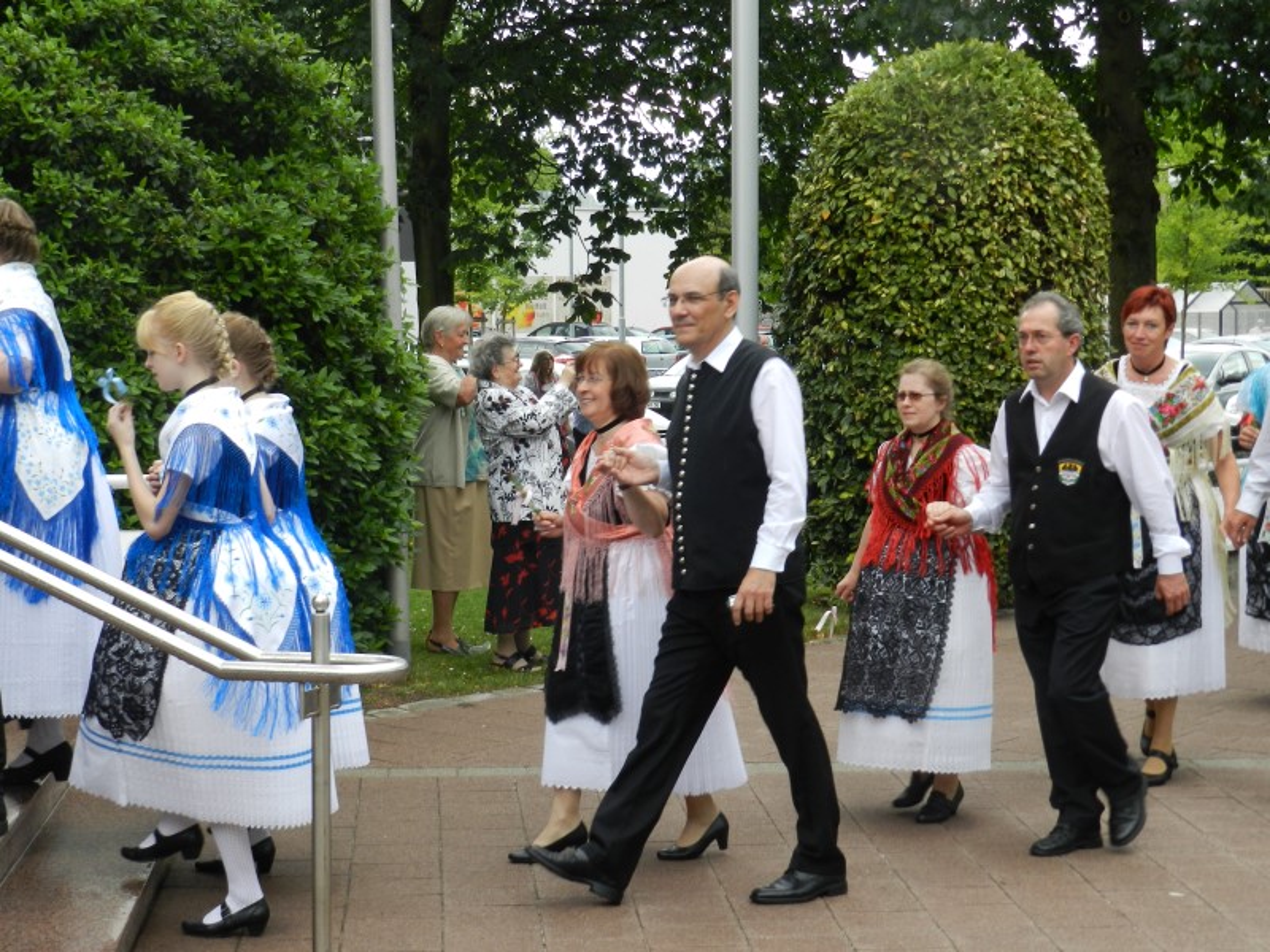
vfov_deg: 21.6
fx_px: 2495
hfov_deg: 28.6
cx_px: 635
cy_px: 476
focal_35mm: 68
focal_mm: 12.1
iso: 160
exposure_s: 1/160
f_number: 4.7
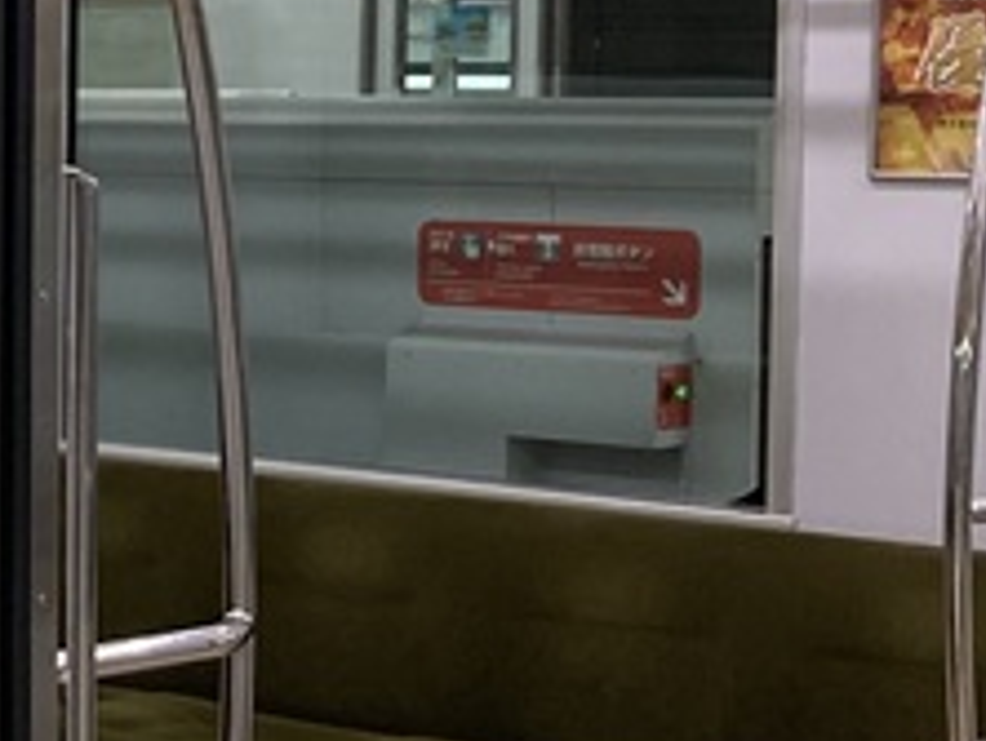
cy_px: 333
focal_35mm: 126
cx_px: -773
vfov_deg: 11.8
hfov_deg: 13.9
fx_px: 3593
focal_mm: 3.99
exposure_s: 1/91
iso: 80
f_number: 1.8
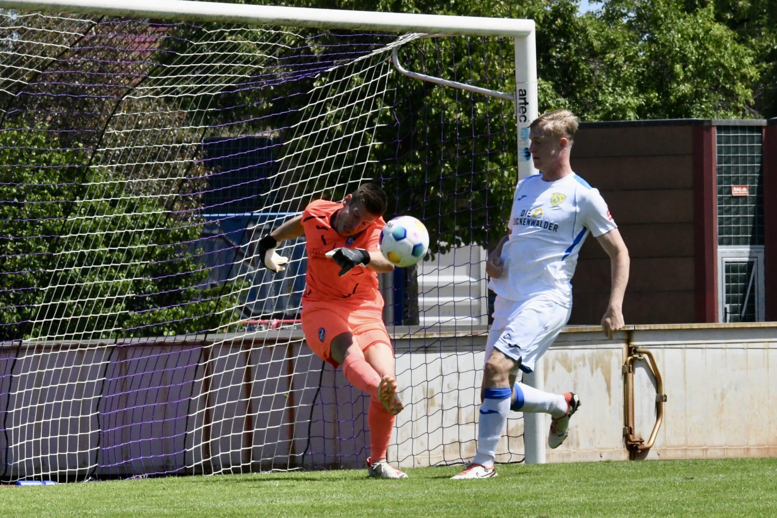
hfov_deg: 8.6
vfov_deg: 5.7
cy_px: 259
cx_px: 388
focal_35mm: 240
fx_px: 5180
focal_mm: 240
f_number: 22
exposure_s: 1/1600
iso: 5000
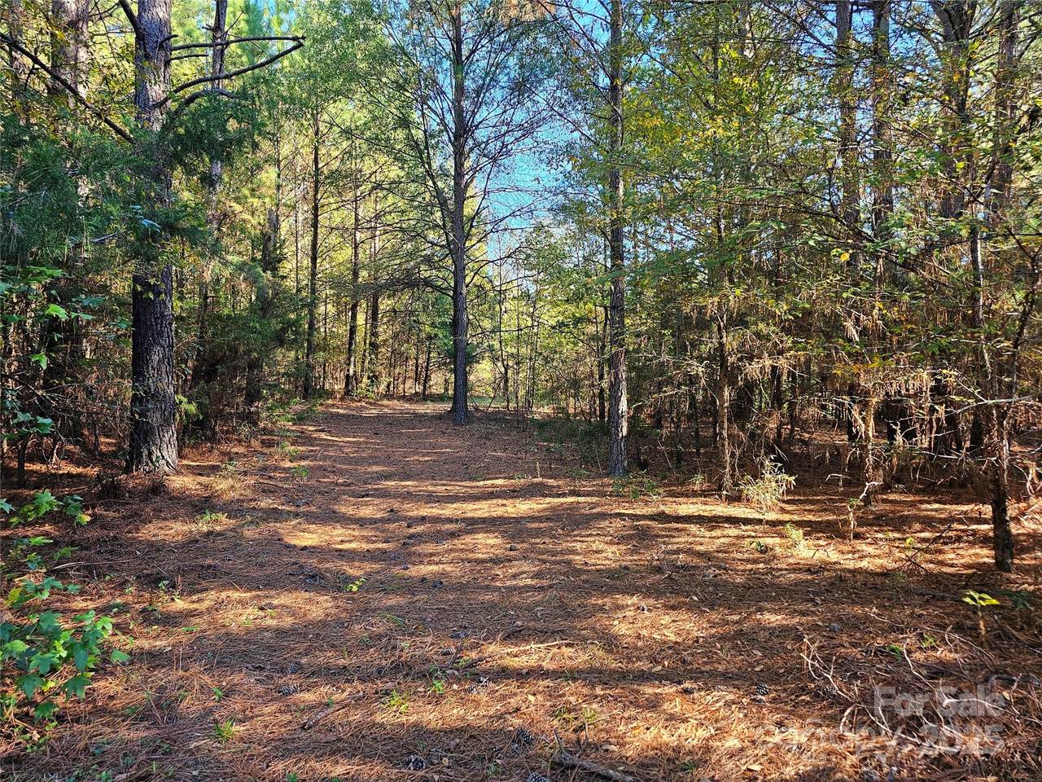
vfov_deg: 58.9
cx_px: 521
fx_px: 692
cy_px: 391
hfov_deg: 73.9
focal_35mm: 23
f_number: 1.7
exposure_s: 1/120
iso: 100
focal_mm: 6.3
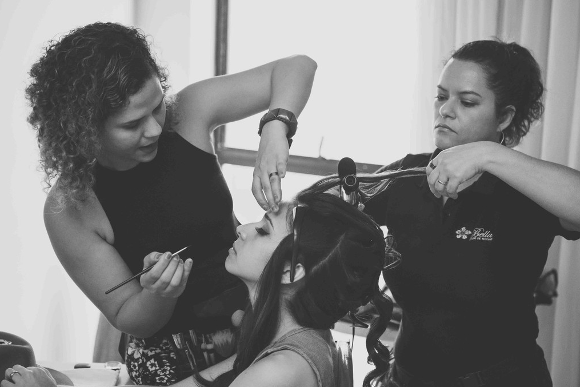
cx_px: 322
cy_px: 193
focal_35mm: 65
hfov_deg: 30.9
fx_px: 1047
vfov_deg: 20.9
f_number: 2.8
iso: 1600
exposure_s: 1/400
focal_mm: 55
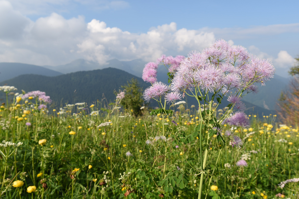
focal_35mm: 30
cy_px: 100
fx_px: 249
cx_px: 150
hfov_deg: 61.9
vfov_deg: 43.6
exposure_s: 1/200
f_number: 9
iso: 100
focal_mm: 20
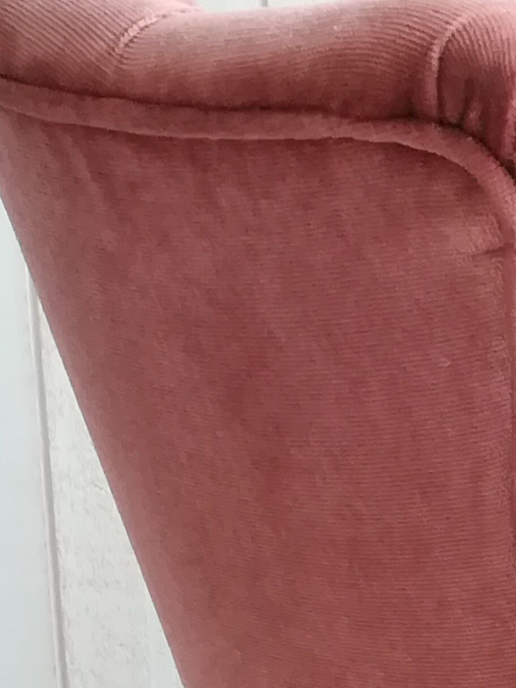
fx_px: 2604
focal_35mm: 131
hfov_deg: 11.0
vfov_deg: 14.5
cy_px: 838
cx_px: 698
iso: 160
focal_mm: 3.83
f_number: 2.2
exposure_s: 1/33.3
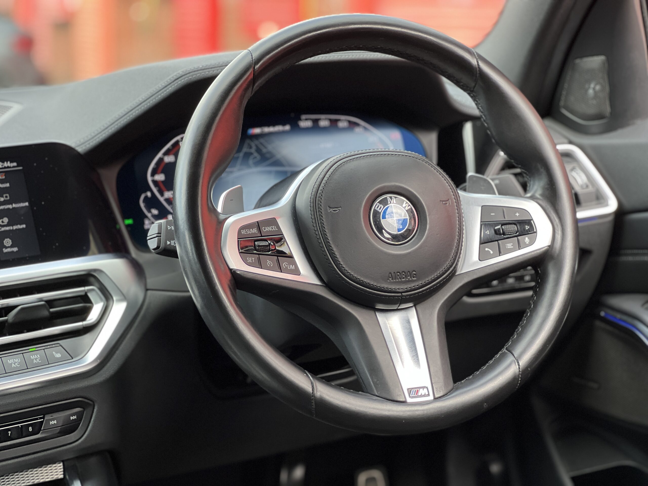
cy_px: 243
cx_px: 324
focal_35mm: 77
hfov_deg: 25.3
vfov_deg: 19.1
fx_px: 1441
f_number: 2.8
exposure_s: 1/81
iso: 80
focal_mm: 9
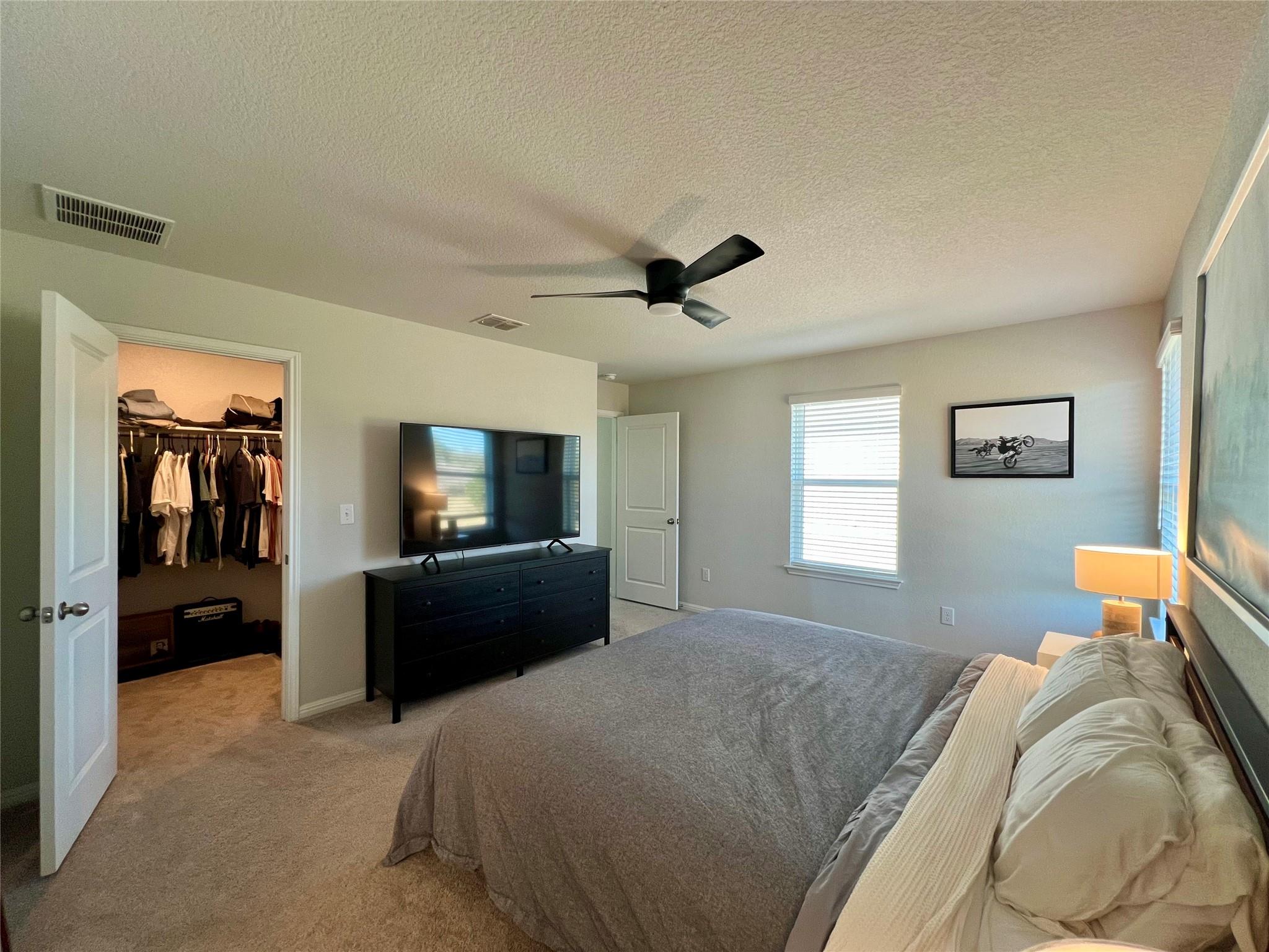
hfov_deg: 106.2
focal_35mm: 13
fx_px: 477
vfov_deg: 89.9
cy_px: 476
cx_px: 634
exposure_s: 1/120
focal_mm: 1.57
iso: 160
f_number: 1.8
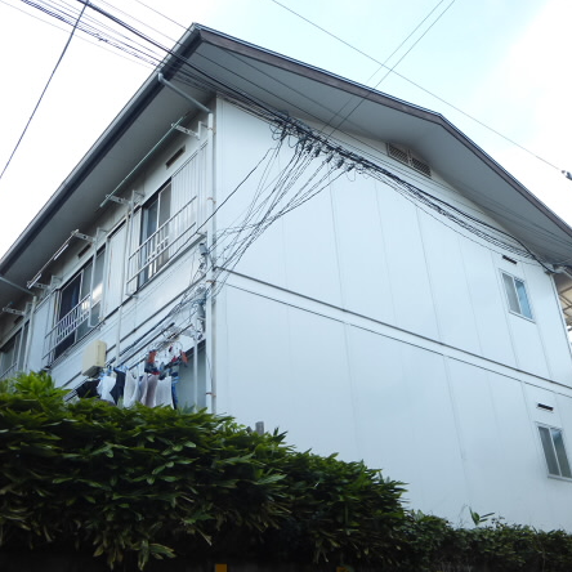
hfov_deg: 44.9
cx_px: 314
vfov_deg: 44.9
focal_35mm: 37
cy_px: 285
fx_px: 692
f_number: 3.4
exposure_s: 1/80
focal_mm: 5.6
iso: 100
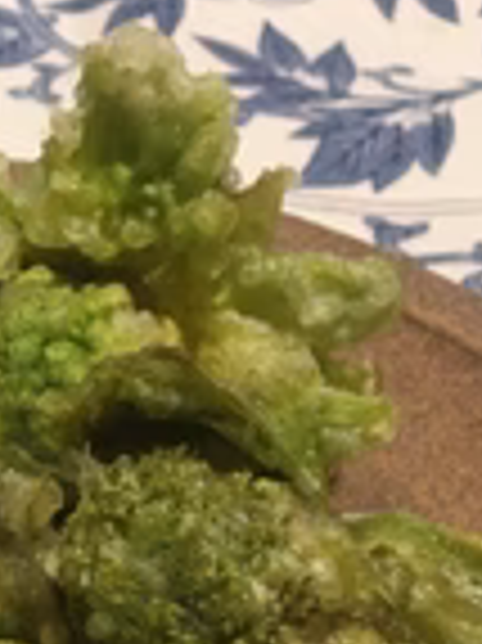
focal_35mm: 81
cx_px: -50
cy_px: 847
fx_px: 1506
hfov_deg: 17.6
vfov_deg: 21.7
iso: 100
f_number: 2.2
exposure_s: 1/30
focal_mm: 4.15
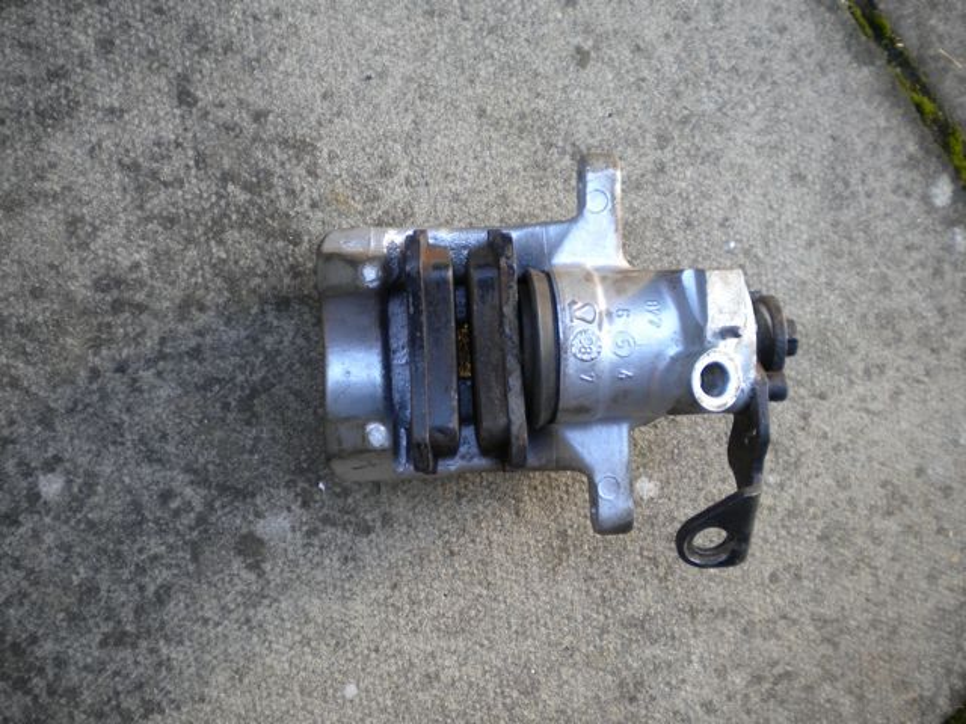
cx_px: 483
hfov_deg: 52.6
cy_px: 362
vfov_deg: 40.7
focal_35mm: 35
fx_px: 977
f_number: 3.1
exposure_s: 1/53.1
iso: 97
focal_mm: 6.3
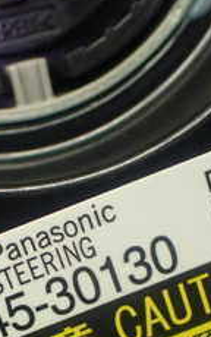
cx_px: 47
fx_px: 763
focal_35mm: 83
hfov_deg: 15.7
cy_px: 308
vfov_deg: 24.2
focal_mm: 5.4
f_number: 2.3
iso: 640
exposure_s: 1/125
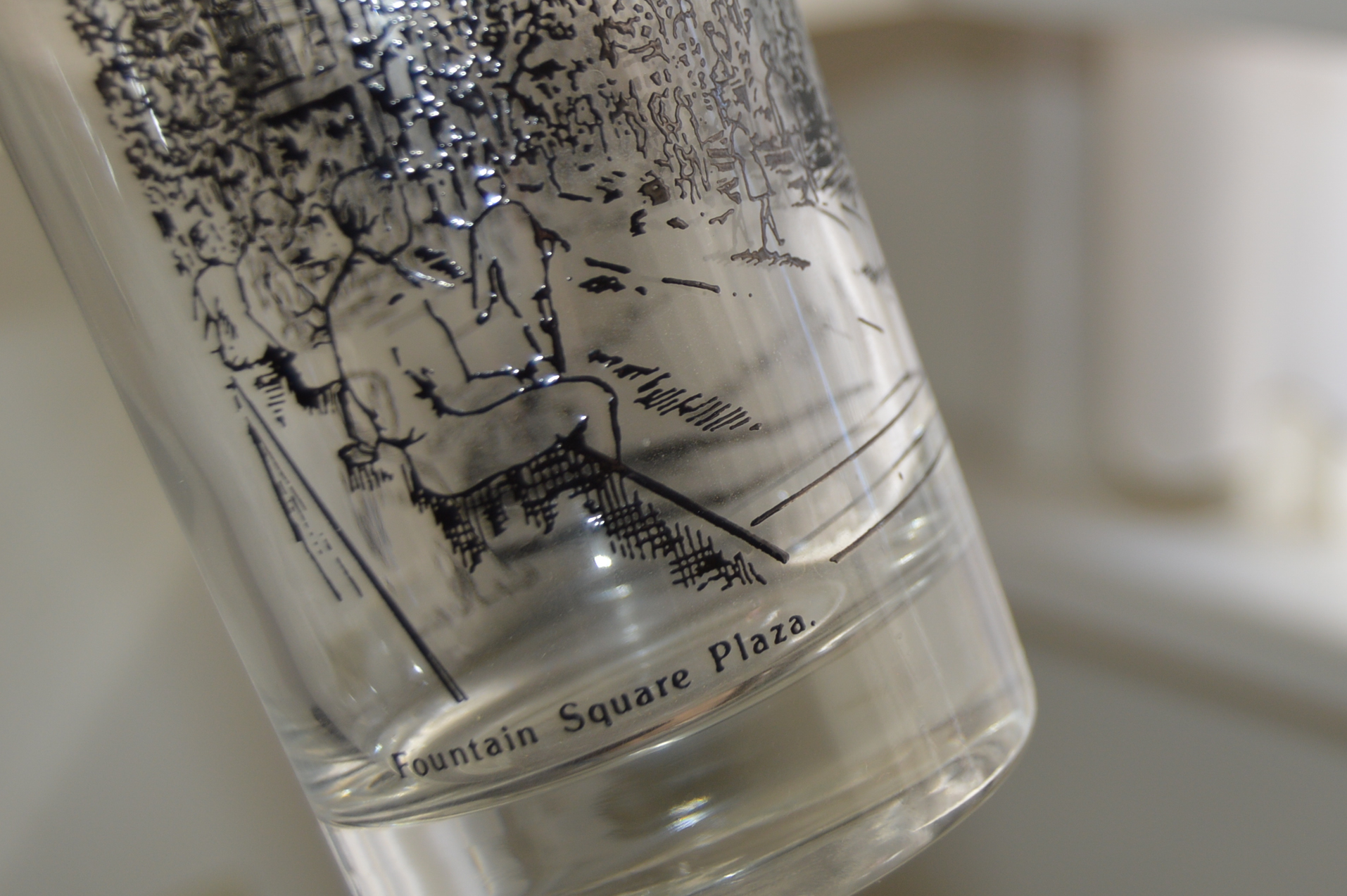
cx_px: 1054
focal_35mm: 66
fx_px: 2468
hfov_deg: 29.9
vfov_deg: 20.4
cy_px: 208
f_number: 4
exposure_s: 1/125
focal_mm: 28
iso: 200
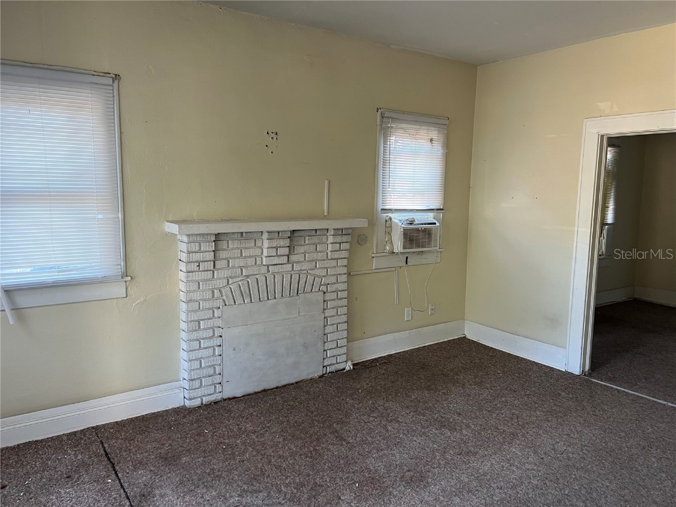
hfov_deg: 67.3
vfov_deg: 53.1
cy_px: 254
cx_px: 338
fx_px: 508
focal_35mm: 26
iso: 125
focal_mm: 5.7
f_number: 1.5
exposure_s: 1/82
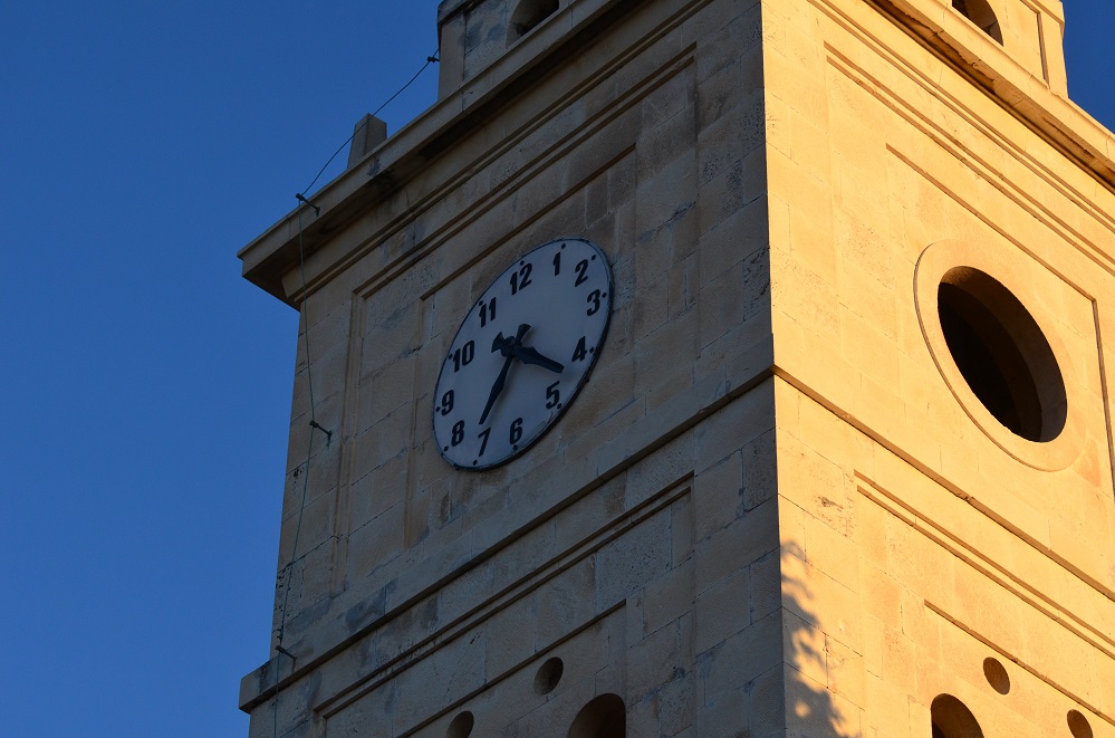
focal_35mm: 105
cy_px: 369
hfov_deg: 19.5
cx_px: 558
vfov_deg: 13.0
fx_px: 3244
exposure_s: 1/1250
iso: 400
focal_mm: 70
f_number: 5.6
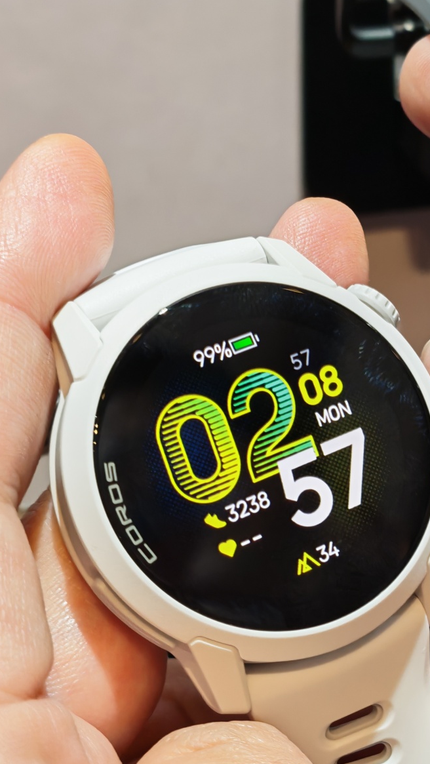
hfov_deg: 13.9
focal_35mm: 86
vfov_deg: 24.7
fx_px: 1742
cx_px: 418
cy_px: 400
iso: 100
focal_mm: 5.4
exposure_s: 1/50
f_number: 1.6
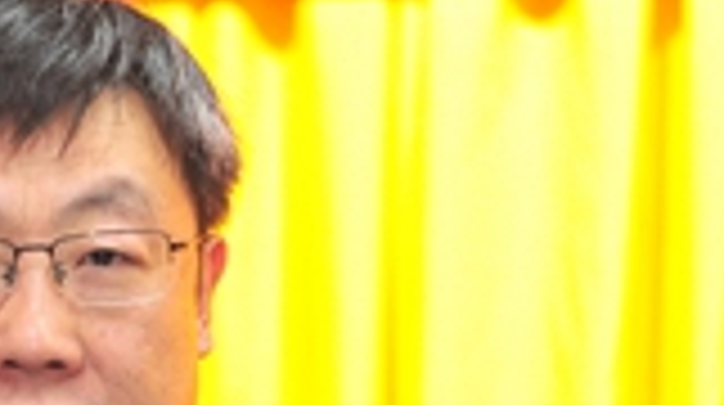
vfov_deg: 4.4
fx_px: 5252
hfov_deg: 7.8
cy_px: 621
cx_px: -9
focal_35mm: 274
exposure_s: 1/125
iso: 800
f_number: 4
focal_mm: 70
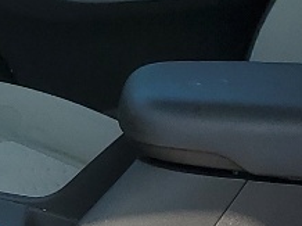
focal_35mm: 191
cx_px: -68
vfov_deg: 7.8
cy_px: 165
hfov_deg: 10.2
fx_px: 1665
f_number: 1.5
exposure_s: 1/1667
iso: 50
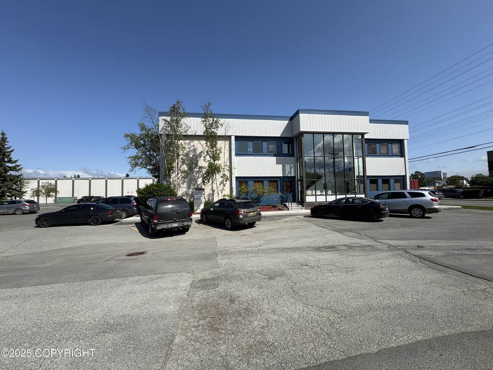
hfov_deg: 102.1
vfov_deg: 85.7
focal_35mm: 14
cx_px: 246
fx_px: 199
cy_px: 185
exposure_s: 1/2584
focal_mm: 2.22
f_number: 2.2
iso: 50
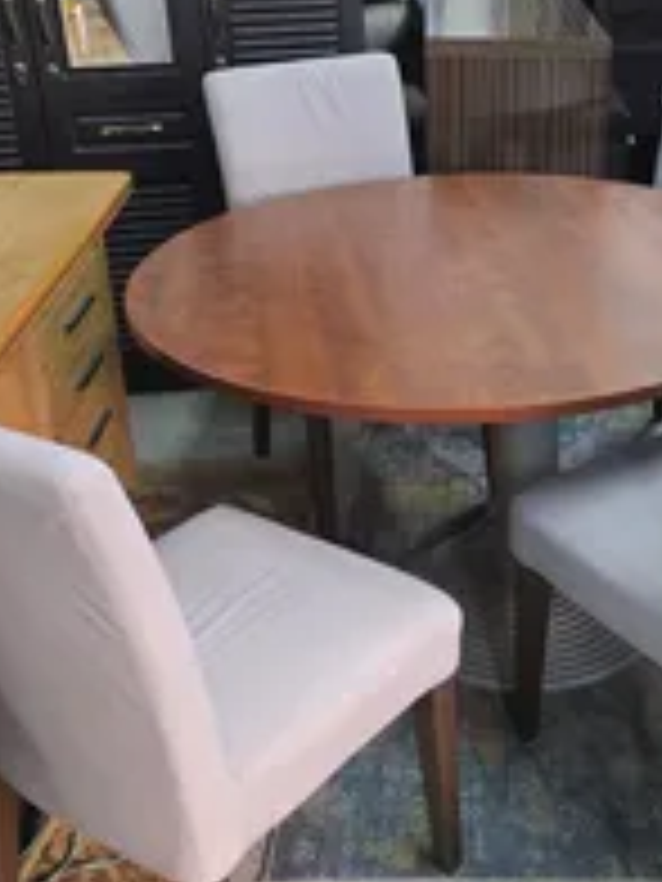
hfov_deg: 30.3
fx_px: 1198
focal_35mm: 47
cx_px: 513
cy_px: 333
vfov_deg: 40.2
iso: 500
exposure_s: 1/100
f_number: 1.7
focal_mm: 6.3
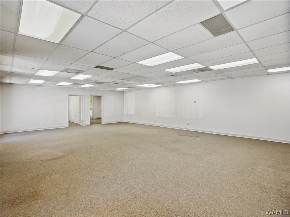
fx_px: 218
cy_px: 108
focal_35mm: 26
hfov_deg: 67.3
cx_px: 145
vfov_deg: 53.1
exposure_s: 1/120
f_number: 1.5
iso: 64
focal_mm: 5.7
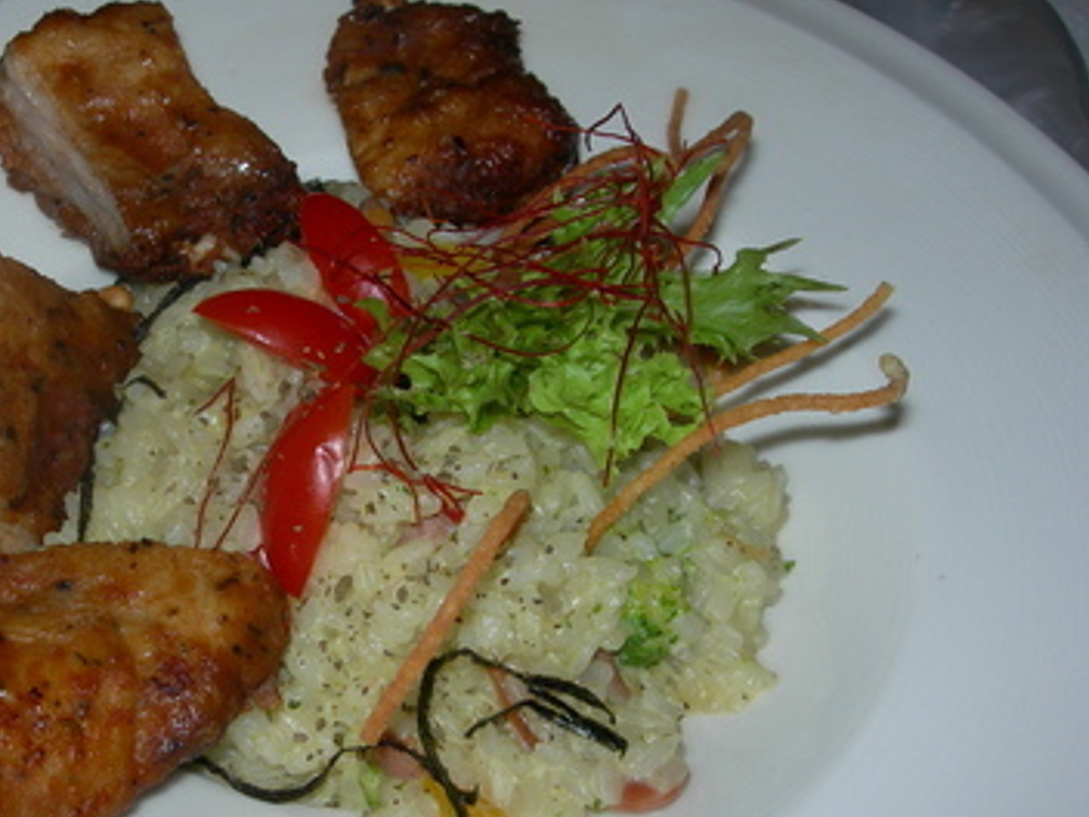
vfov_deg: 27.0
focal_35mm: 54
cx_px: 319
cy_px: 491
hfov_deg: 35.0
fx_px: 1699
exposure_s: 1/60.1
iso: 50
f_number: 4.8
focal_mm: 7.8
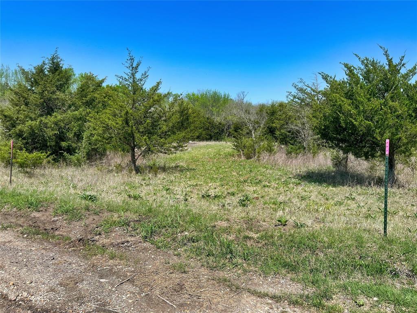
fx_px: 313
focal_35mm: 26
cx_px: 208
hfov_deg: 67.3
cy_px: 156
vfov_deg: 53.1
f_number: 1.6
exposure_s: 1/3215
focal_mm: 5.1
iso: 50
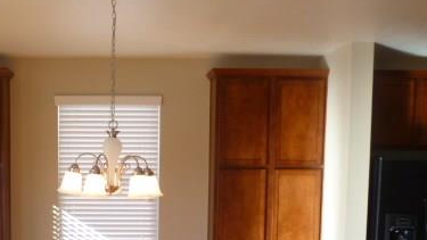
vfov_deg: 22.2
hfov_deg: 38.7
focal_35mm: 52
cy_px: 242
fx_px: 589
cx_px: 100
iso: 100
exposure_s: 1/50
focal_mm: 5
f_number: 3.3
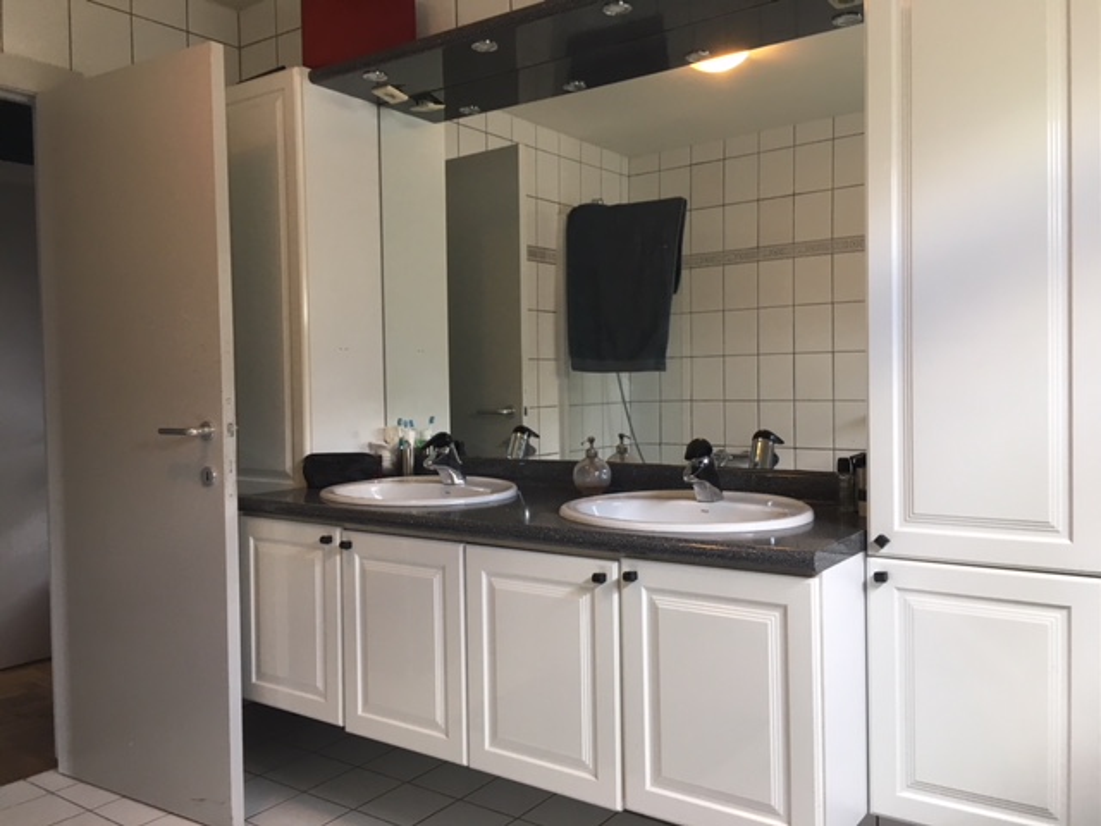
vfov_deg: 48.2
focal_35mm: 29
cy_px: 413
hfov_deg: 61.7
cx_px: 550
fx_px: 922
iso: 100
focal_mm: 4.15
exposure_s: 1/33
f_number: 2.2
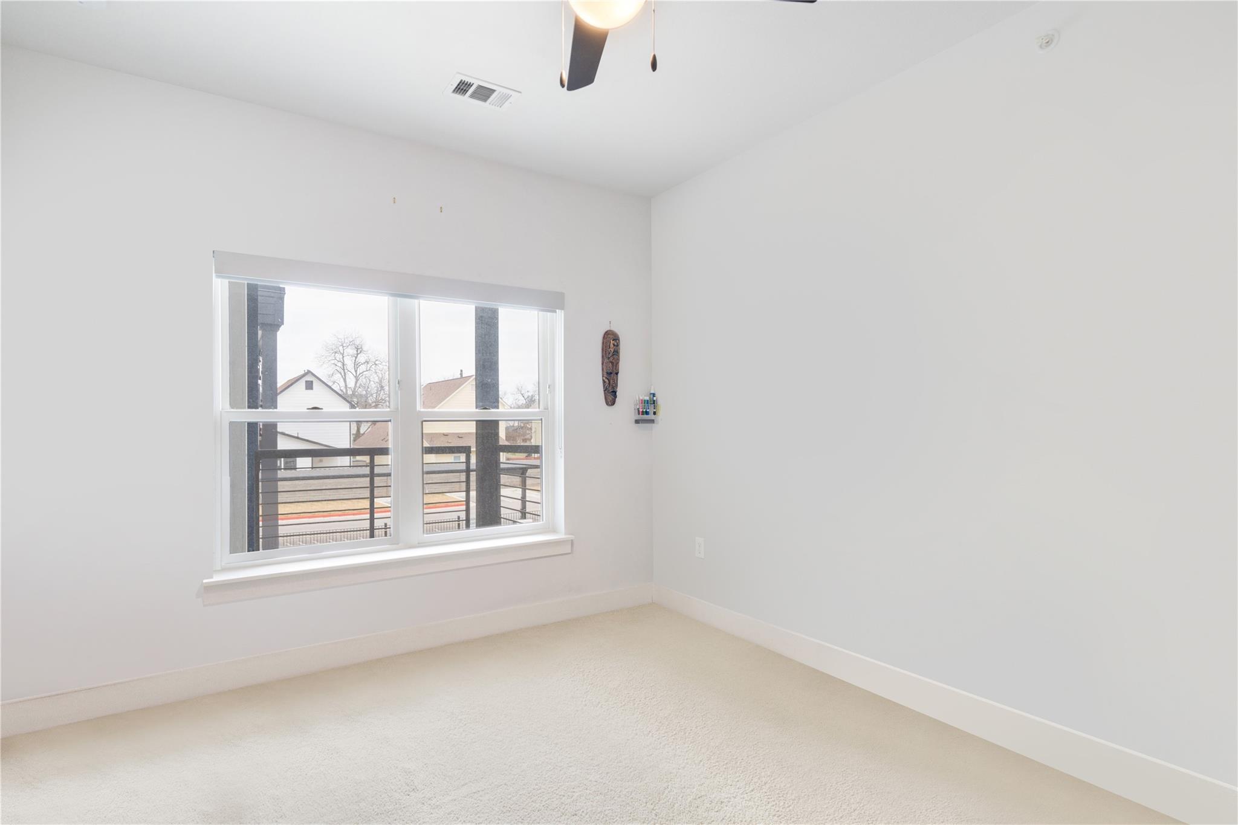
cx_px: 619
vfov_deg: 68.9
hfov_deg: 91.6
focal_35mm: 18
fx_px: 602
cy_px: 412
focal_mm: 17.5
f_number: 9
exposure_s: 1/4
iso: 640
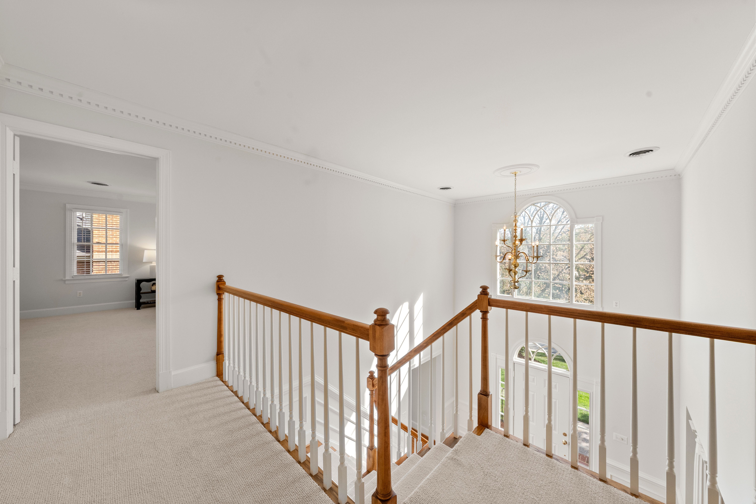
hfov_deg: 108.3
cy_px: 252
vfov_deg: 85.4
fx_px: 273
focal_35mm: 13
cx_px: 378
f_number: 10
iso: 2000
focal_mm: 13
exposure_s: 1/50
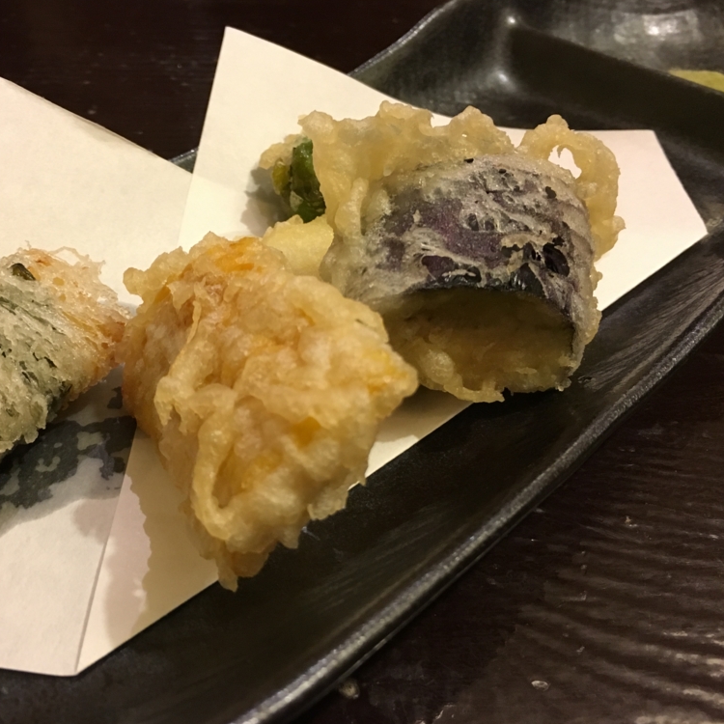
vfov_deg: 47.2
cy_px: 366
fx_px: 828
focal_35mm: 35
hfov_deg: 46.4
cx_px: 237
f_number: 2.2
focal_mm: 4.15
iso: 200
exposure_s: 1/17
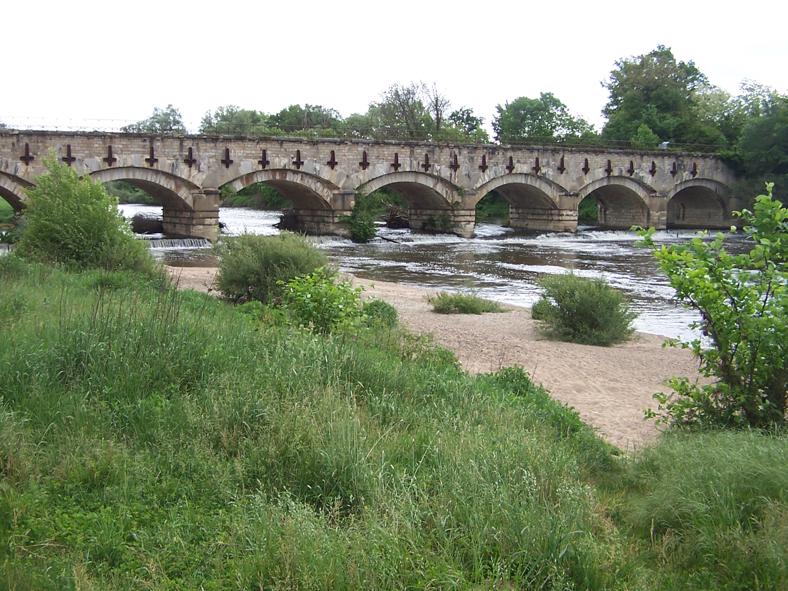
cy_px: 264
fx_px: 979
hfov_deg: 43.8
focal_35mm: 43
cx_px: 360
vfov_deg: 33.6
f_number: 2.8
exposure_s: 1/350
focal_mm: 6.3
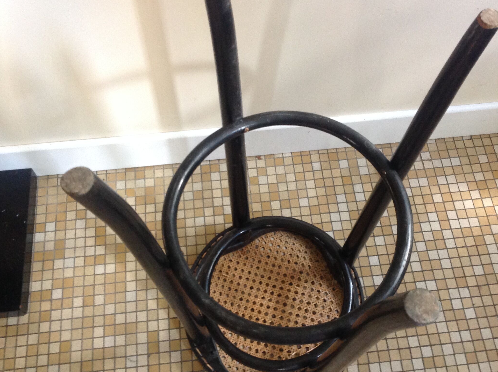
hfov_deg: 43.0
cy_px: 167
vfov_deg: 32.8
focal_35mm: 44
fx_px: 632
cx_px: 257
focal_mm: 4.28
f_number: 2.4
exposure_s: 1/15
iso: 250
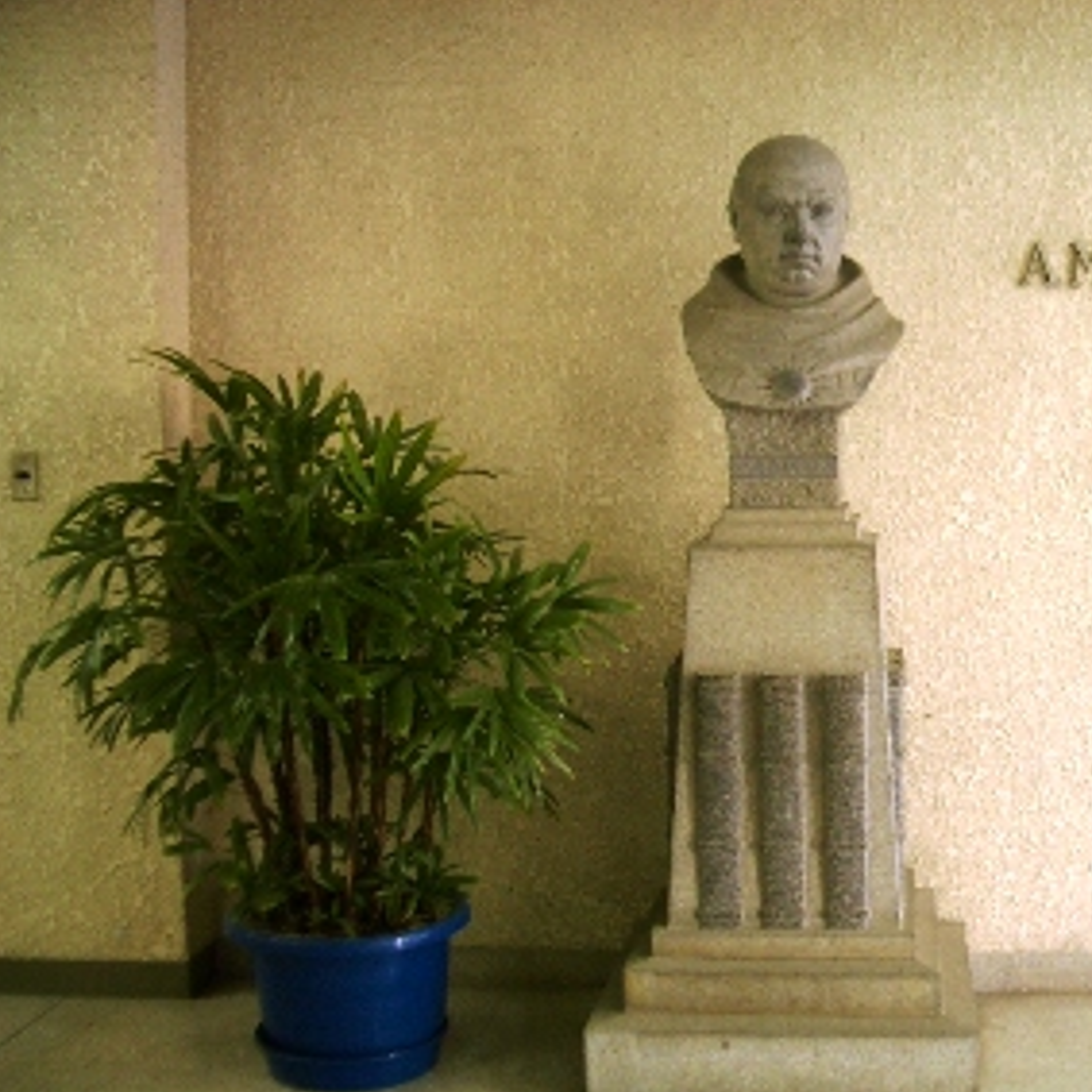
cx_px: 833
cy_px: 552
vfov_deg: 34.7
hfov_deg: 33.9
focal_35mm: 49
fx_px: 1749
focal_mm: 5.8
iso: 100
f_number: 2.6
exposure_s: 1/25
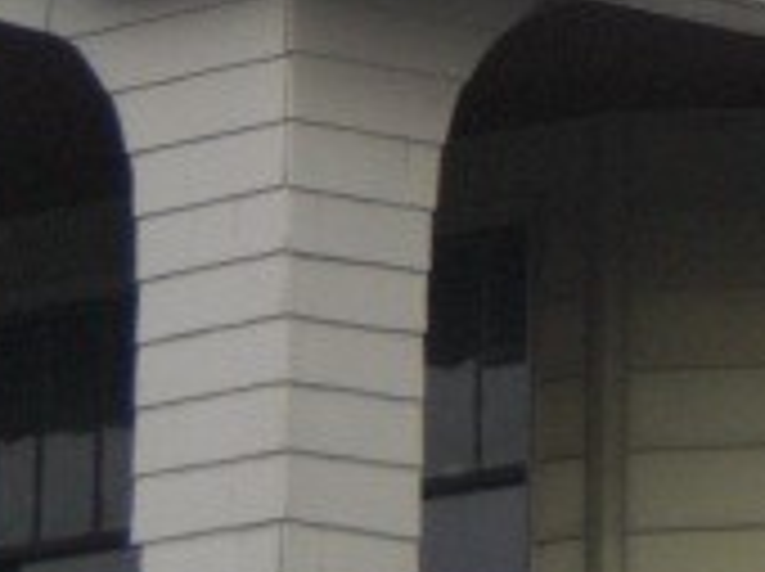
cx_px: 1012
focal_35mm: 430
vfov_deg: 3.4
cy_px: -369
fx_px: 9489
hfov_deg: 4.6
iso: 200
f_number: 5.9
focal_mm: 18.9
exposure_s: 1/160
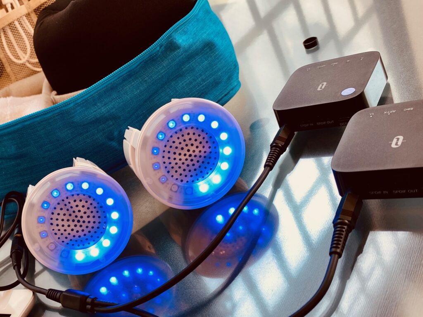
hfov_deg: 67.3
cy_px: 158
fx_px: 318
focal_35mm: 26
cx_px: 212
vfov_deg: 53.1
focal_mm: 4.25
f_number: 1.8
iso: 32
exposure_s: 1/101
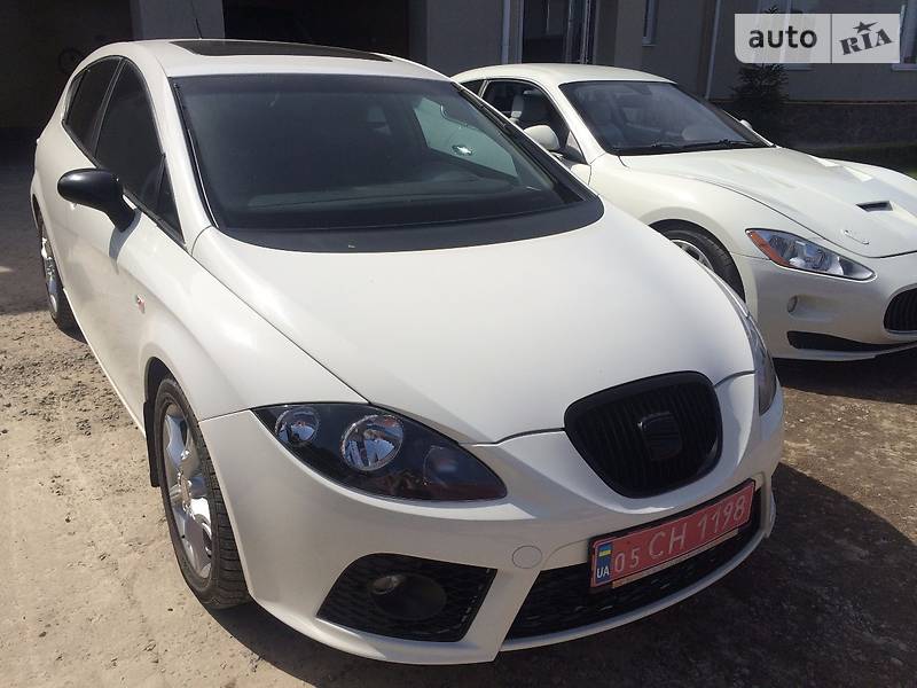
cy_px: 344
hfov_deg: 61.7
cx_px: 458
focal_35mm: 29
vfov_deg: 48.2
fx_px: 768
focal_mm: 4.2
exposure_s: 1/4115
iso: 32
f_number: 2.2
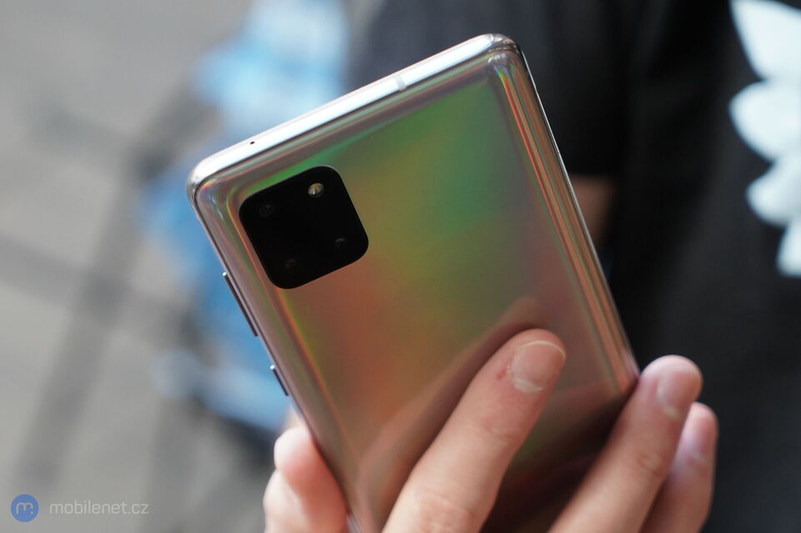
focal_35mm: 70
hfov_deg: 28.9
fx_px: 1557
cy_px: 266
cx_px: 400
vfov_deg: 19.4
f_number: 5
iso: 2500
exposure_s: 1/320
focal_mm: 70
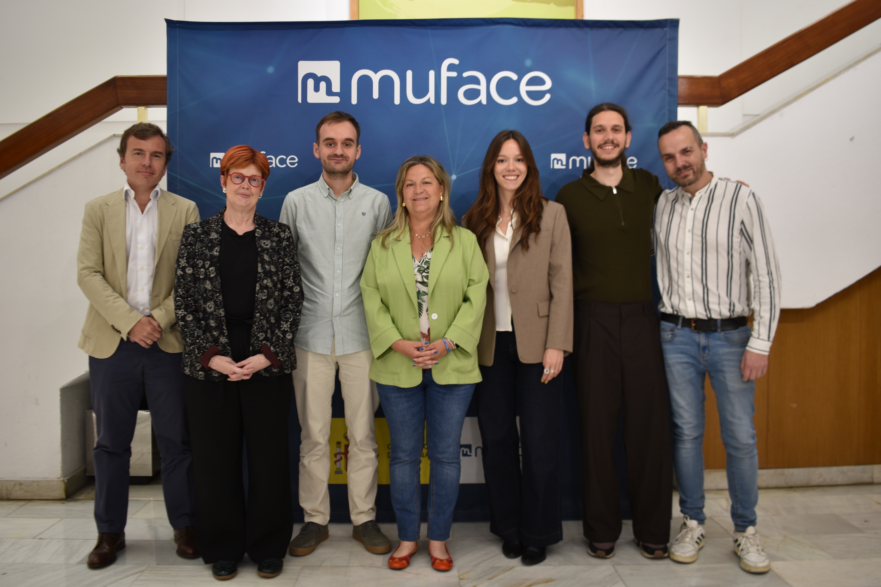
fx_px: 796
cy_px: 296
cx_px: 433
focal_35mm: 33
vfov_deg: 40.5
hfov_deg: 57.9
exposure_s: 1/8
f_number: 3.8
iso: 100
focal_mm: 21
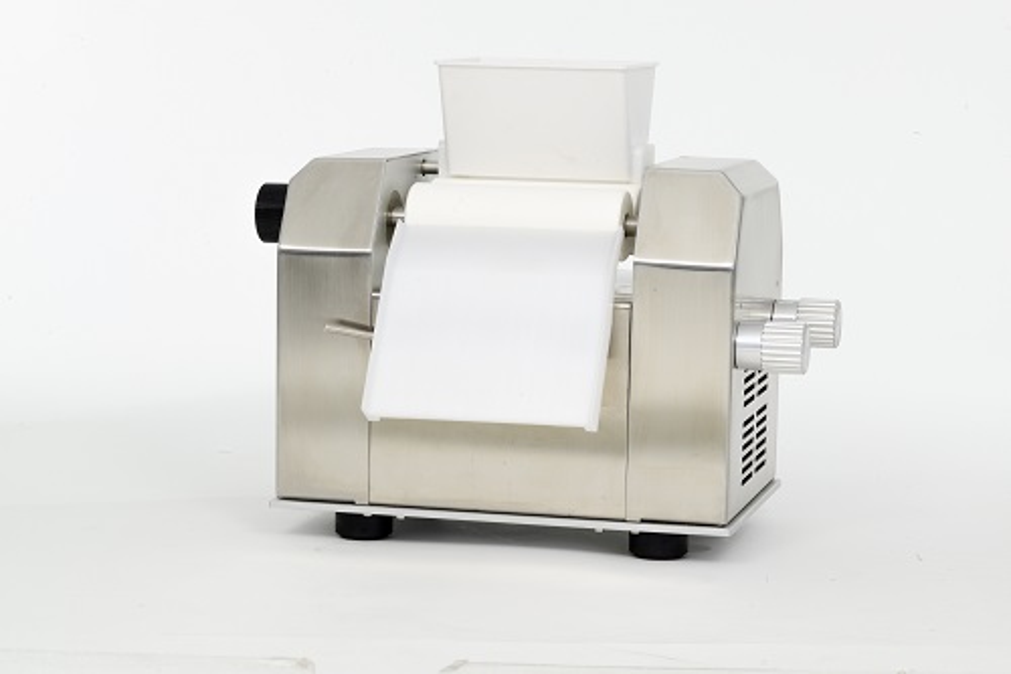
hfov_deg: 19.5
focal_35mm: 105
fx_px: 2948
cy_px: 337
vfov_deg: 13.0
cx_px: 506
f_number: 25
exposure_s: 1/2
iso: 100
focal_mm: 105
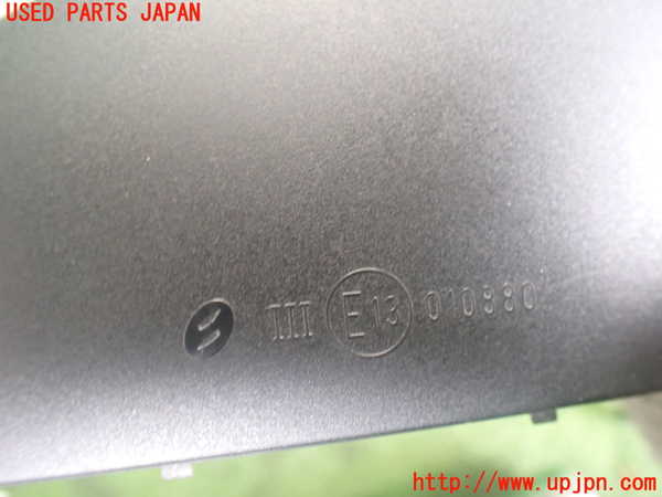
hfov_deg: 60.0
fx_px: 574
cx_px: 331
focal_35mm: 30
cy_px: 248
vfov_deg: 46.8
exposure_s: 1/30
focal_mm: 5.4
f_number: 2.3
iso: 1000
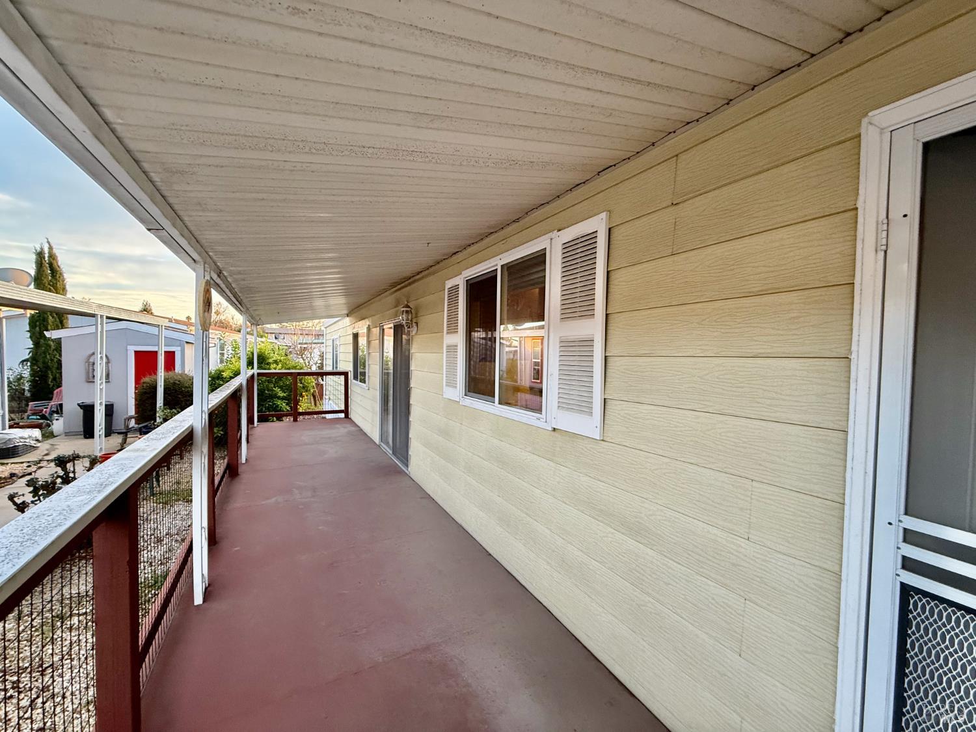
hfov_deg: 102.1
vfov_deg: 85.7
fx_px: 395
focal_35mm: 14
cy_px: 366
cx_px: 488
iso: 200
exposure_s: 1/99
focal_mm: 2.22
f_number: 2.2
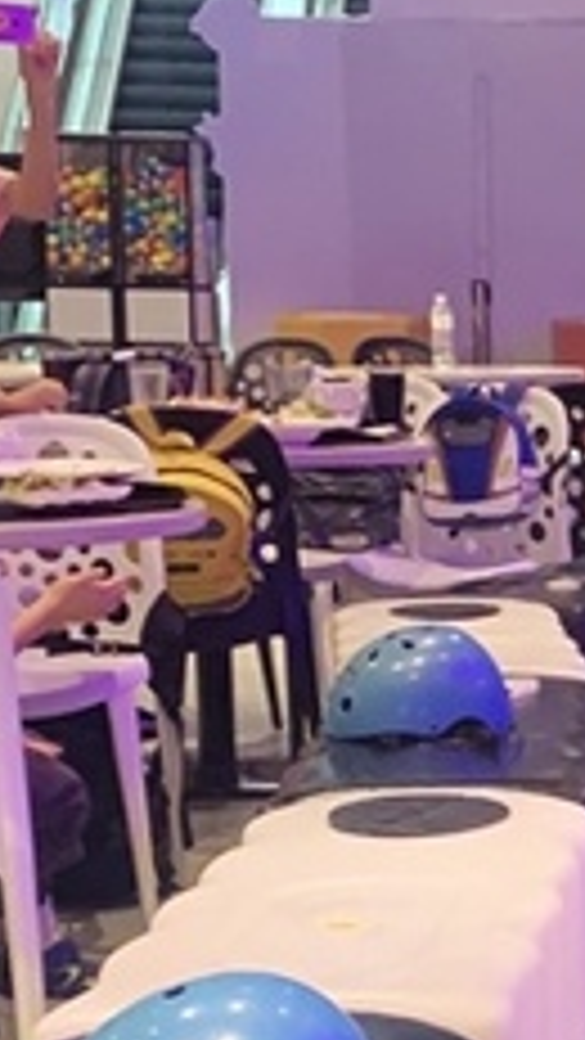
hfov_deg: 10.7
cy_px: 770
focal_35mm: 104
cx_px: 1132
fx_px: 2867
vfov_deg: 20.4
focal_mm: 4.25
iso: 250
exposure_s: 1/40
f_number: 1.8
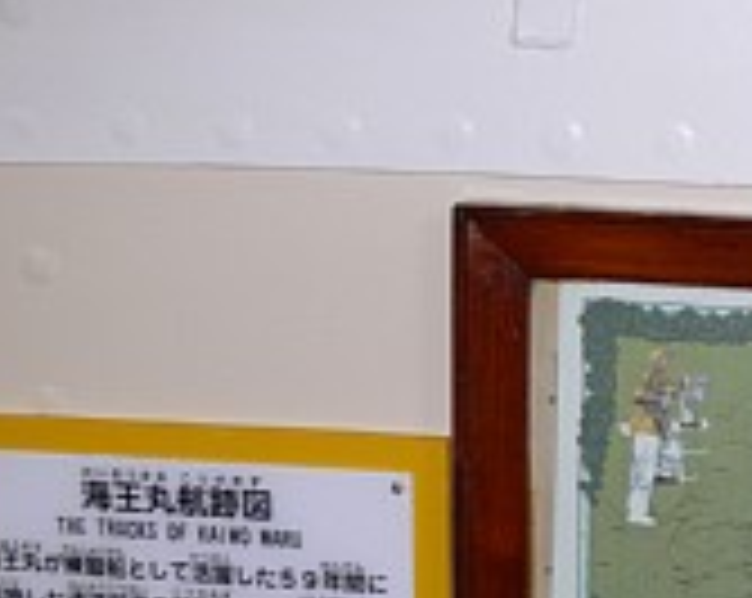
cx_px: 775
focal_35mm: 82
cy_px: 661
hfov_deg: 22.3
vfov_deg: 18.0
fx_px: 1822
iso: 100
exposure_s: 1/20
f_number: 2.8
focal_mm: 7.4
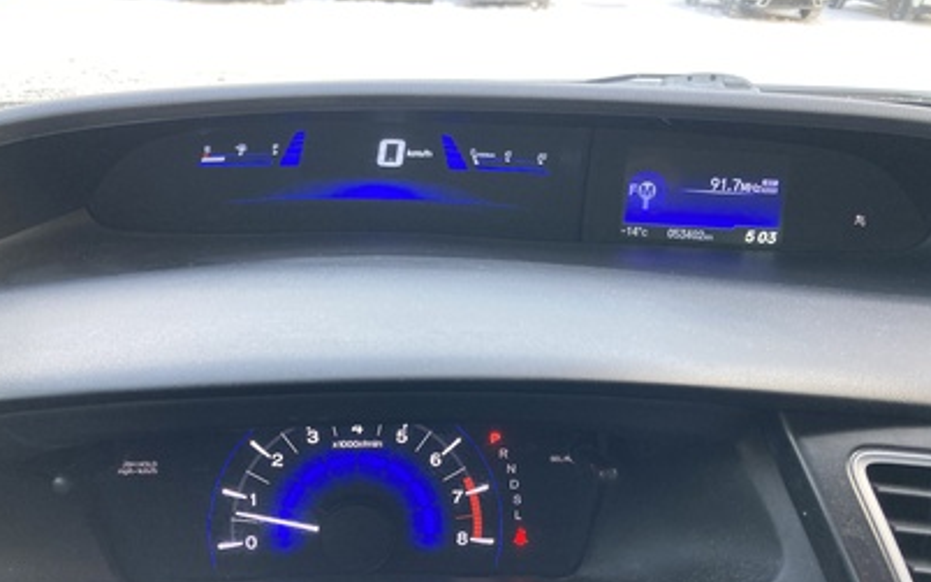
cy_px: 347
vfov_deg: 40.4
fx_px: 786
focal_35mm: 31
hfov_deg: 61.2
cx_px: 475
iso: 80
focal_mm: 3.99
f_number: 1.8
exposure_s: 1/78
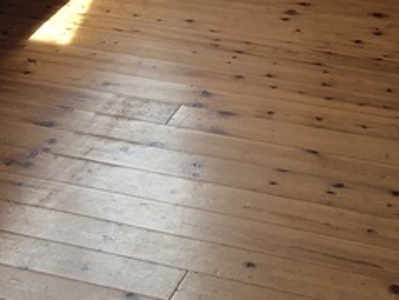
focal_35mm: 124
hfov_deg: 15.9
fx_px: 1431
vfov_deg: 11.1
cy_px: -268
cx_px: 162
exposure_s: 1/167
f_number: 2.2
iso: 25
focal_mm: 4.15
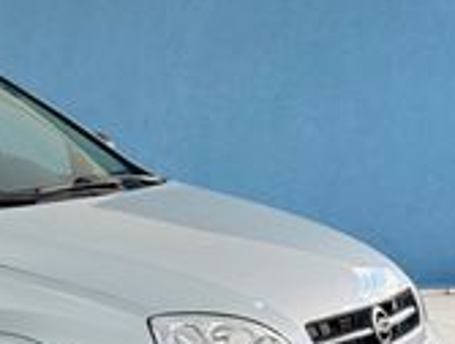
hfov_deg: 14.0
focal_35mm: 135
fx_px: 1778
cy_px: 298
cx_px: -153
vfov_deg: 11.0
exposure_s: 1/150
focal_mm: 6.76
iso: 64
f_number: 1.78
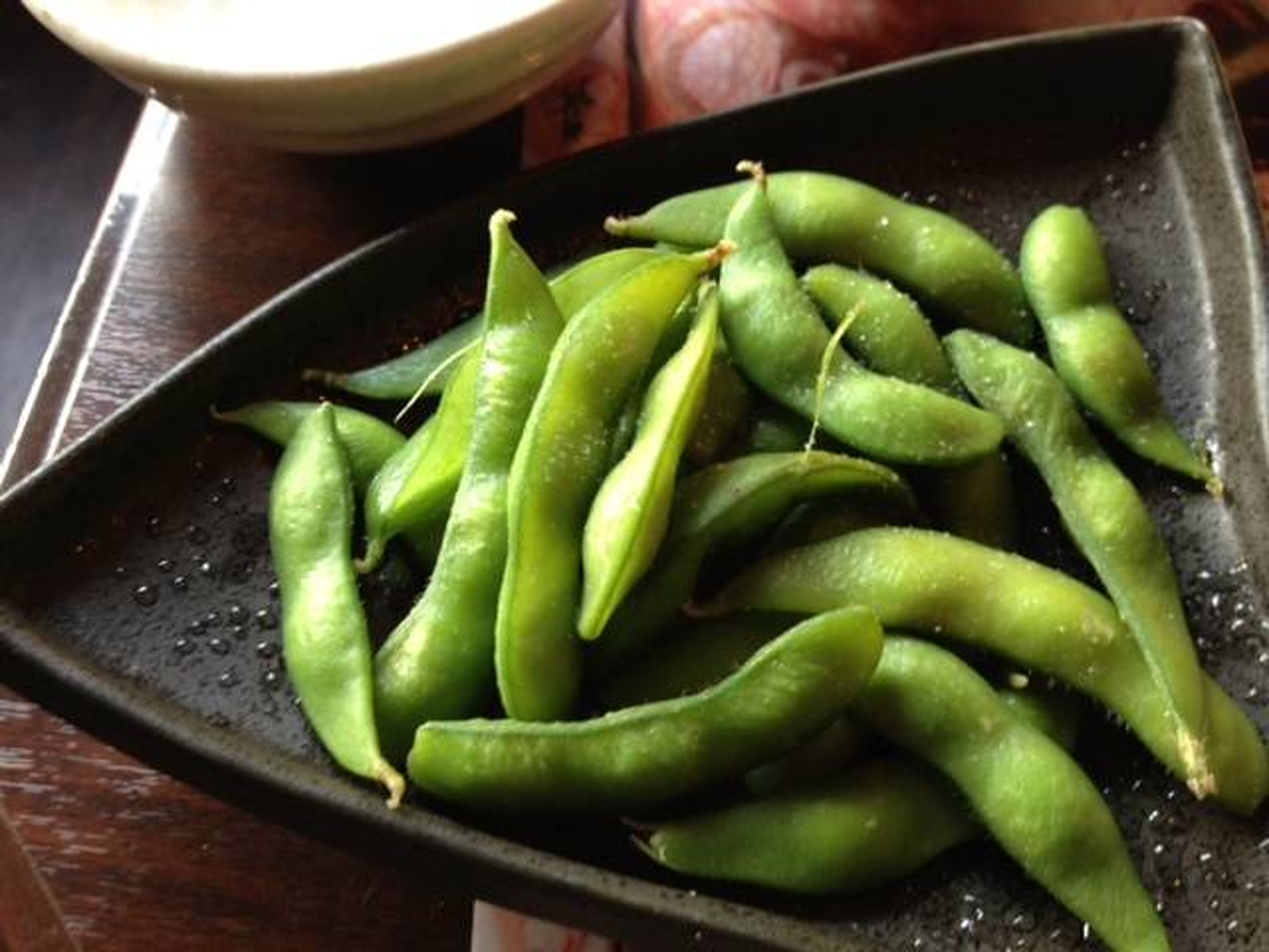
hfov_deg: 52.6
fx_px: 1283
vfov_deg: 40.7
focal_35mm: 35
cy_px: 476
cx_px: 634
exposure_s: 1/20
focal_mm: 4.28
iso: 80
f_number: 2.4
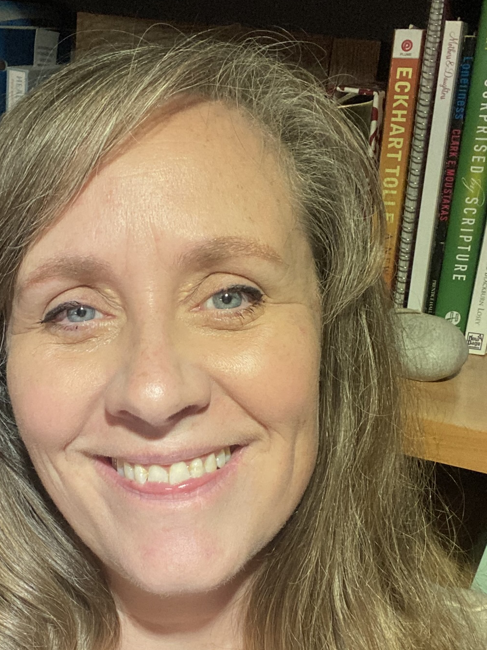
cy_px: 398
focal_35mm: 46
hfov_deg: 31.3
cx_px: 176
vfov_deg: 41.0
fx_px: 863
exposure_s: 1/60
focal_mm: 2.71
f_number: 2.2
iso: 160
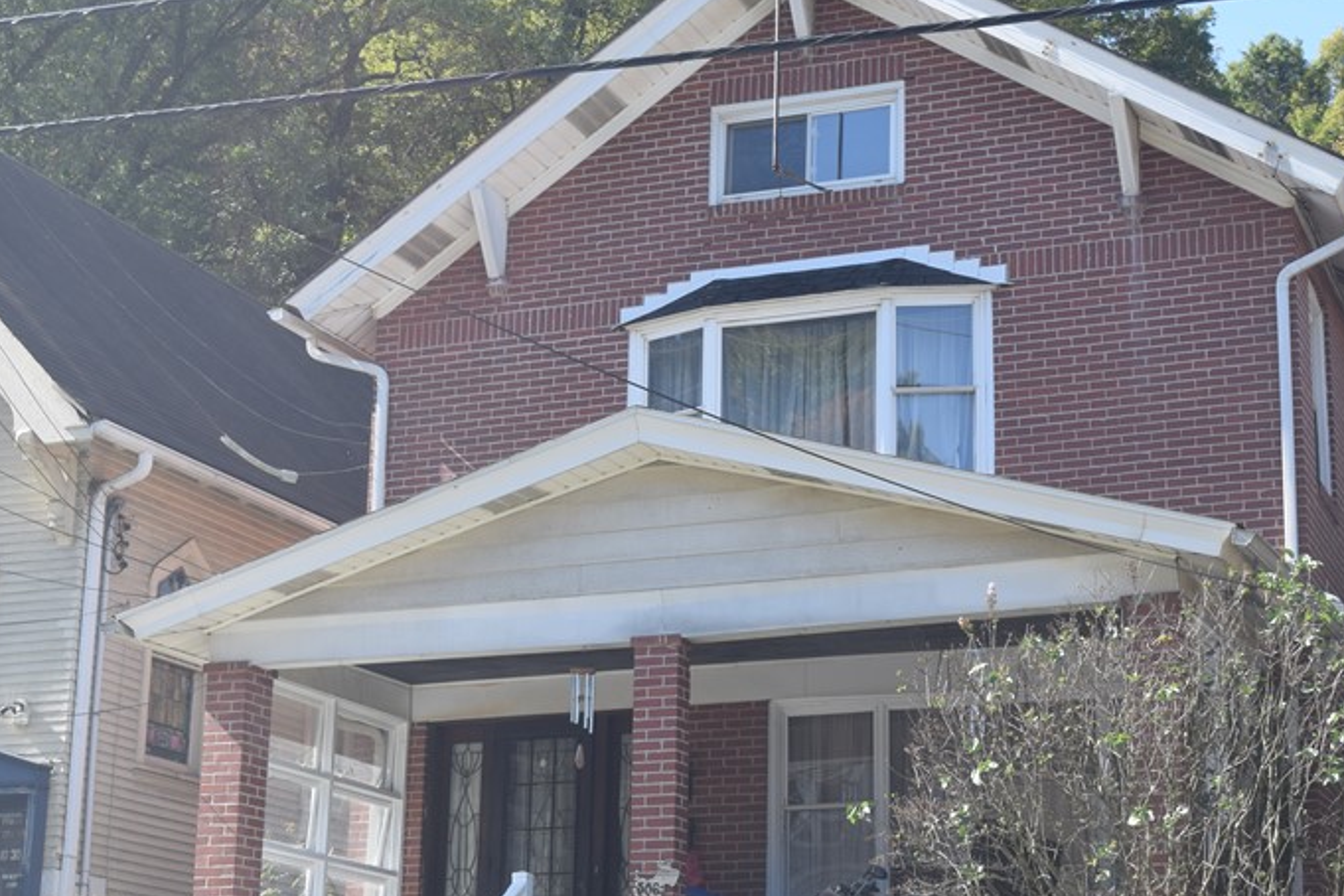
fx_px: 2501
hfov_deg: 30.0
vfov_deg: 20.3
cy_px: 576
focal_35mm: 67
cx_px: 831
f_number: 8
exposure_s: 1/250
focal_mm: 28
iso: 250
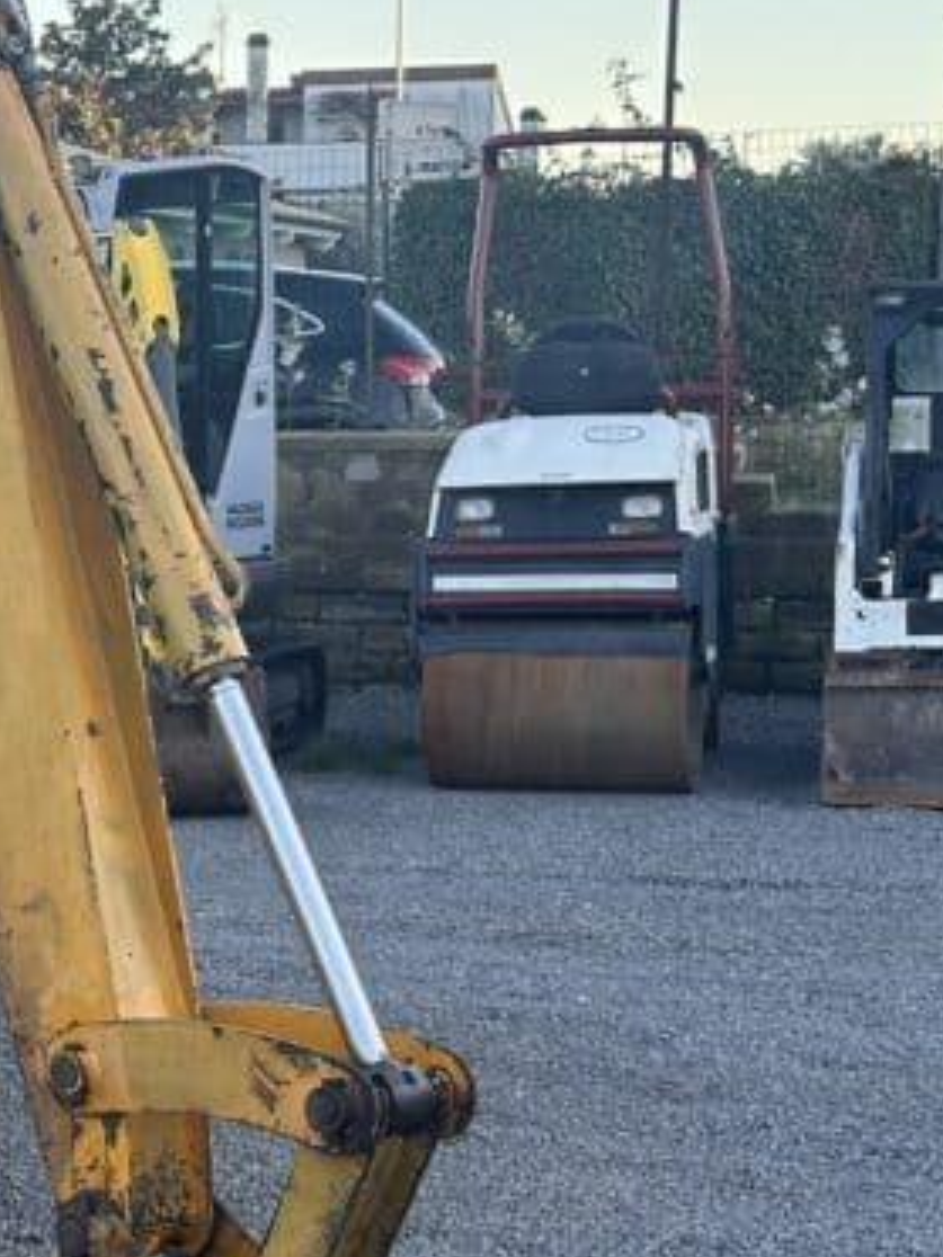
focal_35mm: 116
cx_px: -483
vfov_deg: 17.0
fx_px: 4213
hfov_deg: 12.2
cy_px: 667
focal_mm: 6.86
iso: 64
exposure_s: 1/254
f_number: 1.78
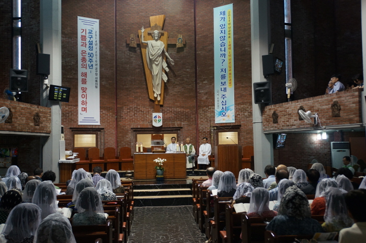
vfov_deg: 38.8
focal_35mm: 34
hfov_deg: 55.9
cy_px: 122
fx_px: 345
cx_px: 183
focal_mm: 23
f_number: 4
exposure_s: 1/60
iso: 800
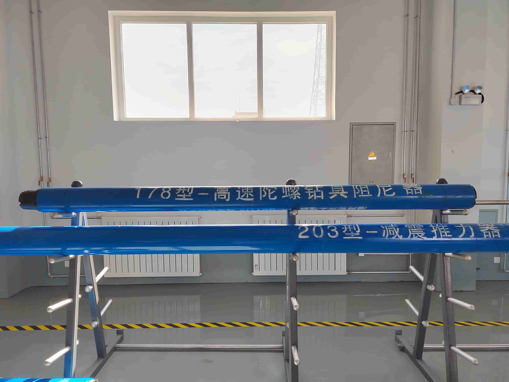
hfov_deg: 73.9
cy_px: 191
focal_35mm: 23
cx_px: 254
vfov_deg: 58.9
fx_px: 338
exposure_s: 1/132
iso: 100
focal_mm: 5.52
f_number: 1.9
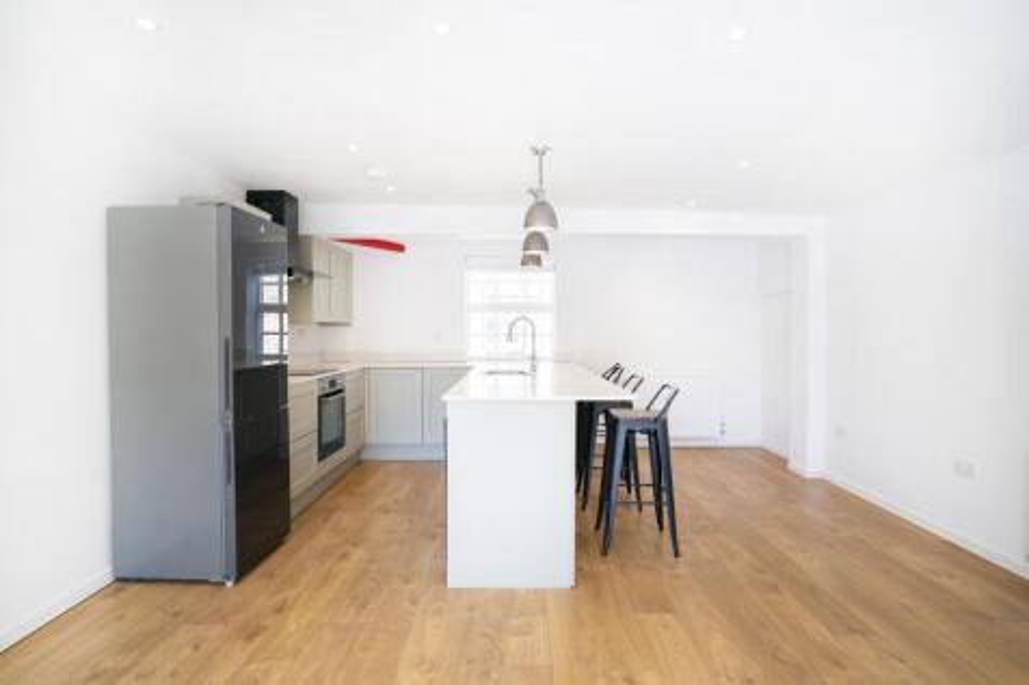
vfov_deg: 67.3
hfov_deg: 90.0
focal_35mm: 18
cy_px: 342
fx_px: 514
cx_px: 514
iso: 250
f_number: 5
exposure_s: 1/250
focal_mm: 18
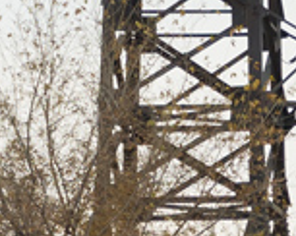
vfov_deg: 3.5
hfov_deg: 4.2
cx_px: 873
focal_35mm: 443
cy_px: 238
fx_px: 3876
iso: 200
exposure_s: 1/400
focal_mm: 40
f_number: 5.6
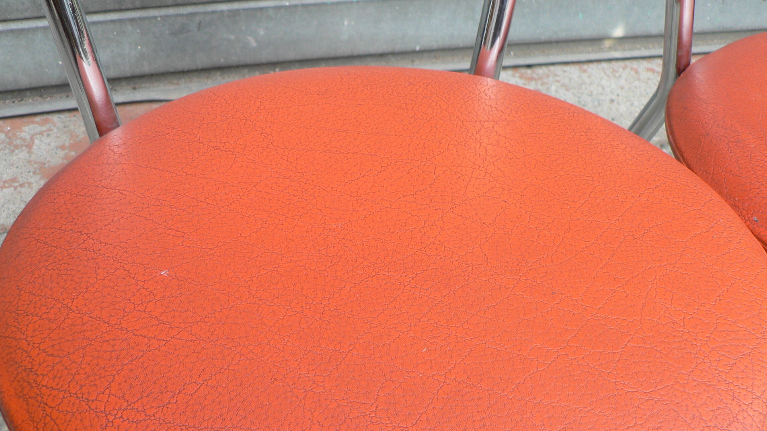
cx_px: 397
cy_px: 317
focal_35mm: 44
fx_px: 895
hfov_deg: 46.4
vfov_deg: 26.8
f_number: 2.8
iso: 80
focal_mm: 6
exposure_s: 1/100
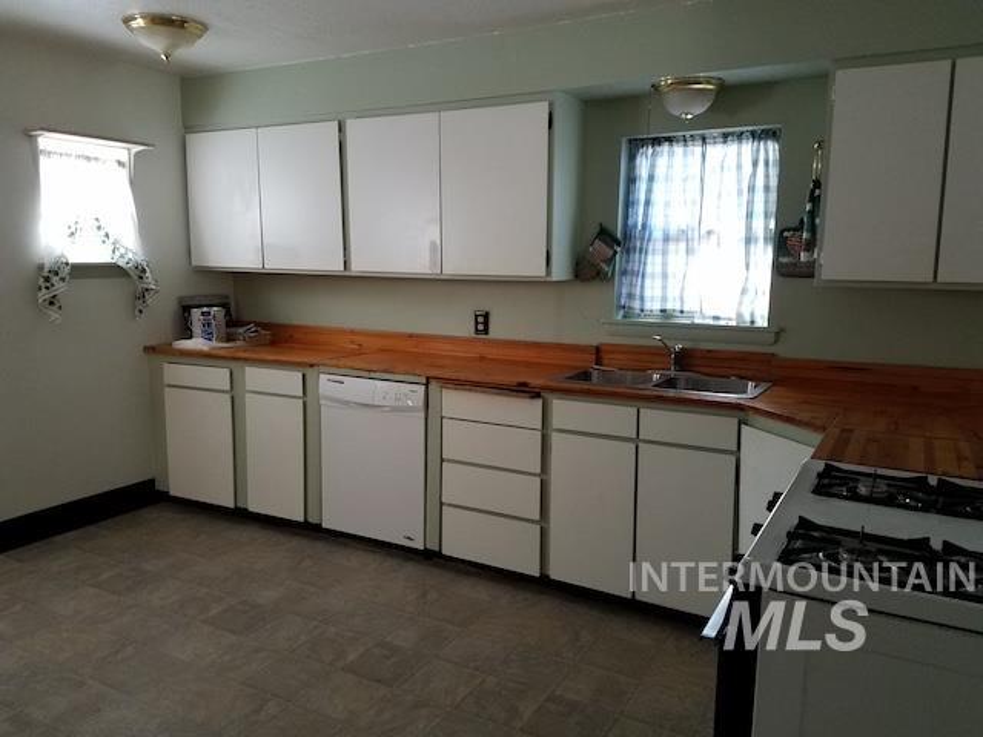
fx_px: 738
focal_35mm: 26
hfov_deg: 67.3
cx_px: 492
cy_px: 368
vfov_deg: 53.1
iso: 160
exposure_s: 1/60
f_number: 1.7
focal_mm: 4.2
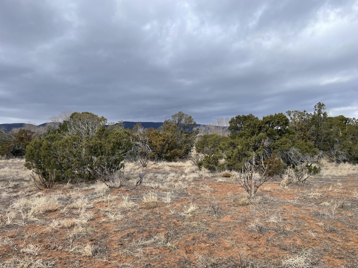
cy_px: 134
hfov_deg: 67.3
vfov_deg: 53.1
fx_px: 269
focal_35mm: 26
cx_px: 179
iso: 32
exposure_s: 1/2817
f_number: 1.6
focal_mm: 4.2
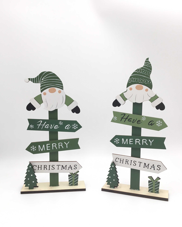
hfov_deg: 44.5
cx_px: 91
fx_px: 222
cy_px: 121
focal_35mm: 33
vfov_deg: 54.2
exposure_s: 1/139
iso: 25
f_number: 2.4
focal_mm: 3.3
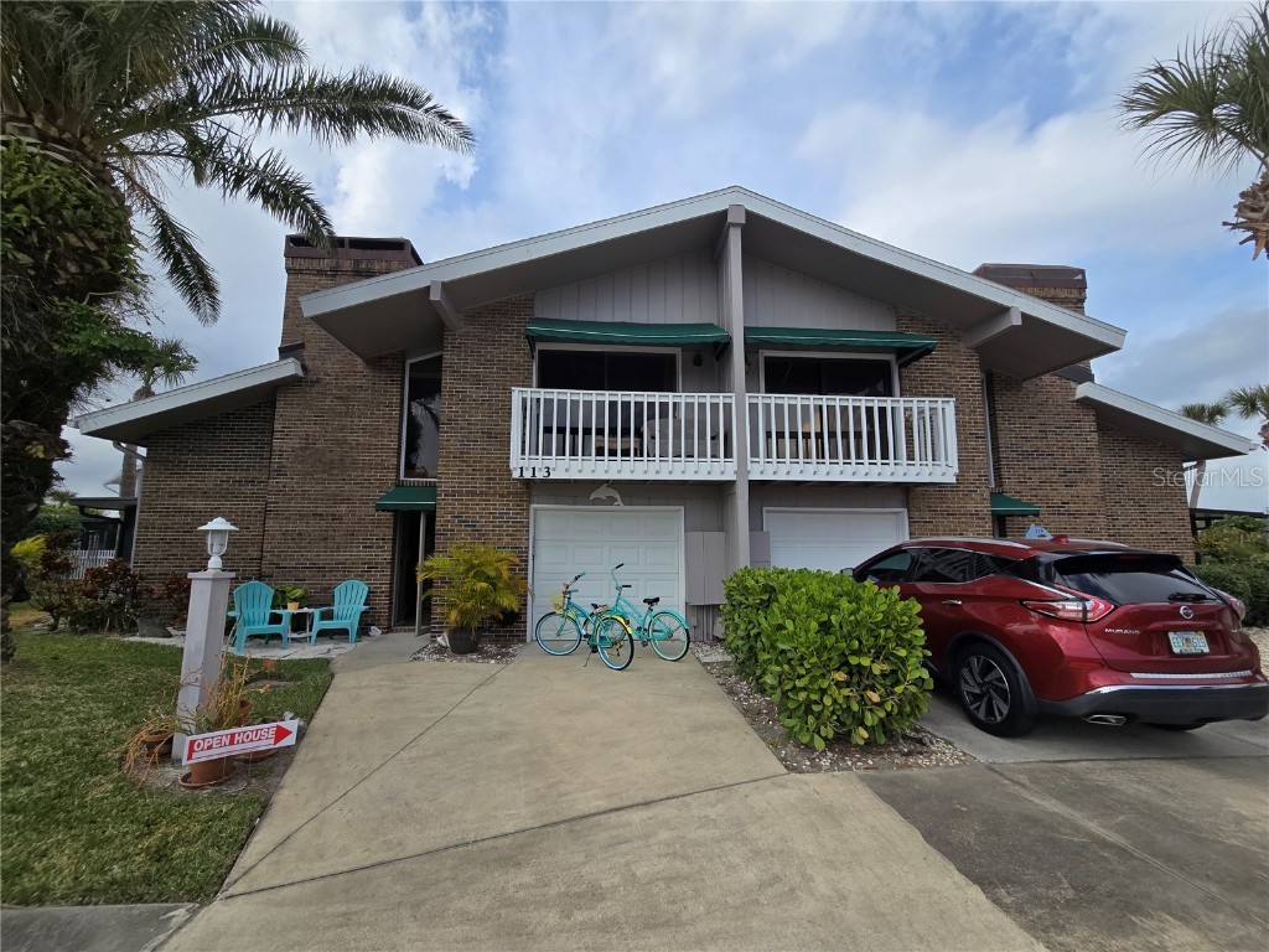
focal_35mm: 13
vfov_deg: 89.9
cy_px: 476
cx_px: 634
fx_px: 477
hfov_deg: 106.2
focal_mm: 2.2
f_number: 2.2
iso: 50
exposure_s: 1/2021
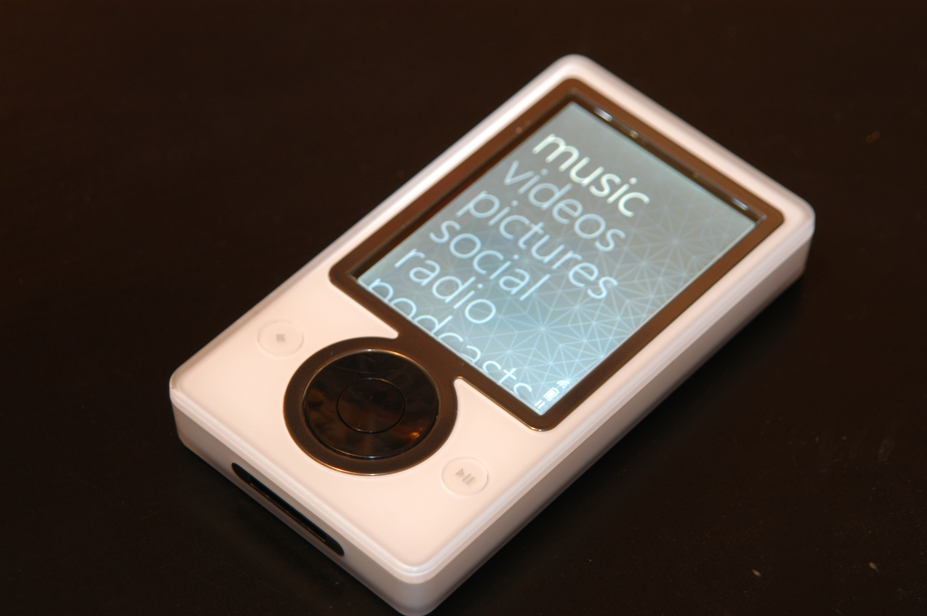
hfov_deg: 15.2
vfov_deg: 10.1
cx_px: 464
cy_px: 308
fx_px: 3473
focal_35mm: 135
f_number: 5.6
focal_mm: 90
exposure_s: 1/1.3
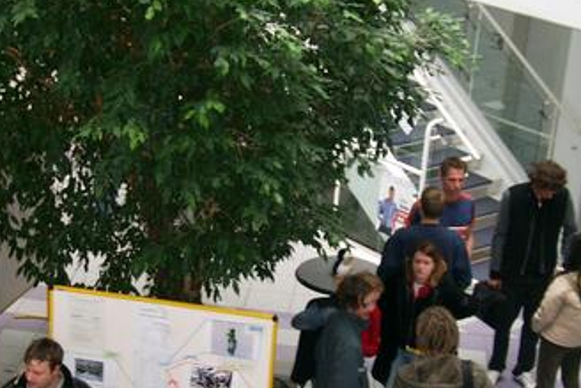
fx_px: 1211
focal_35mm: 75
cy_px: 275
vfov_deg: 18.1
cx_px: 188
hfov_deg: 26.8
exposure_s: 1/60
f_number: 2.6
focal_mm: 7.6
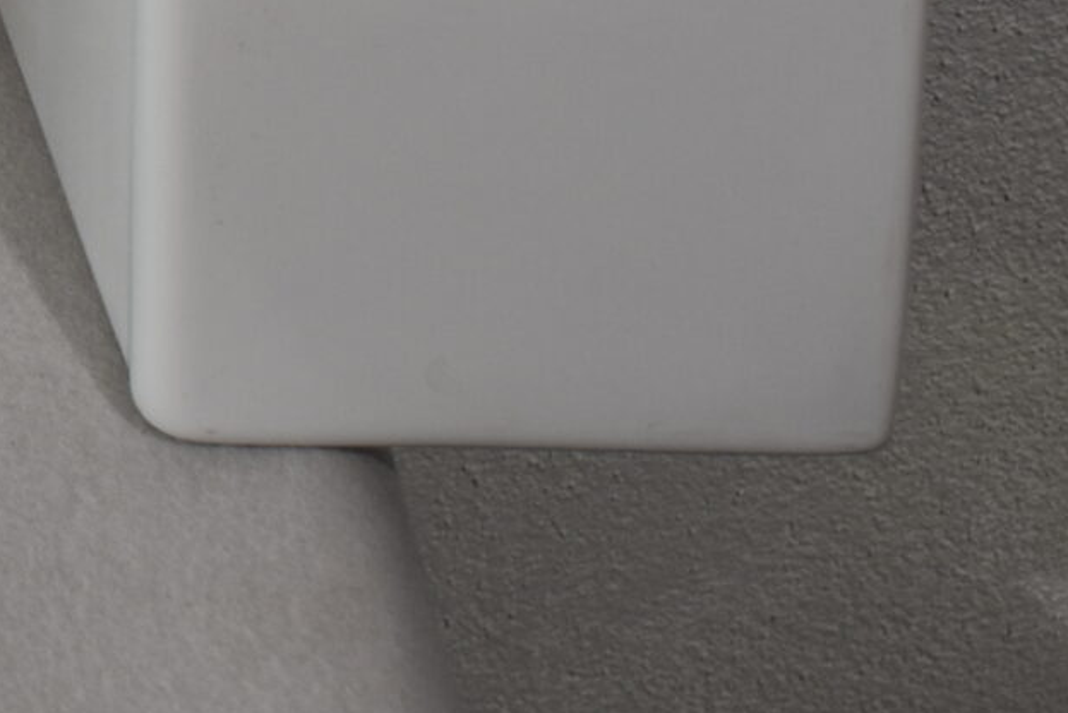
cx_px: -723
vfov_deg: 8.7
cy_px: -366
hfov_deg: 12.4
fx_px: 4572
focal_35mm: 154
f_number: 5.6
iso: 280
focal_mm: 25
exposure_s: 1/125
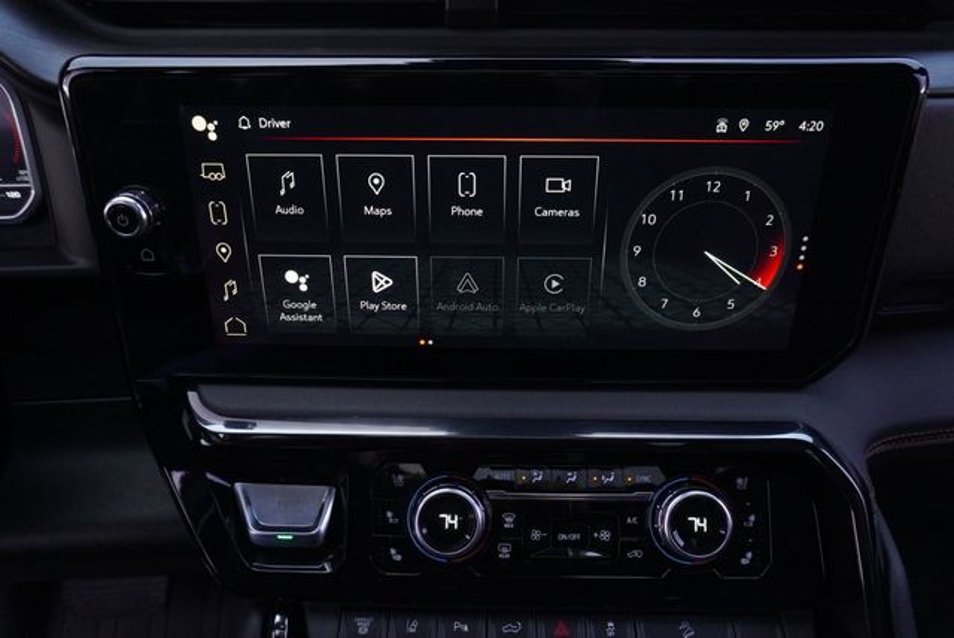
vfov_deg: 53.2
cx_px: 477
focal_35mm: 24
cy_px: 319
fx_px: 637
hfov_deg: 73.7
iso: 4000
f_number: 4
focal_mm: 16
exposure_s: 1/320
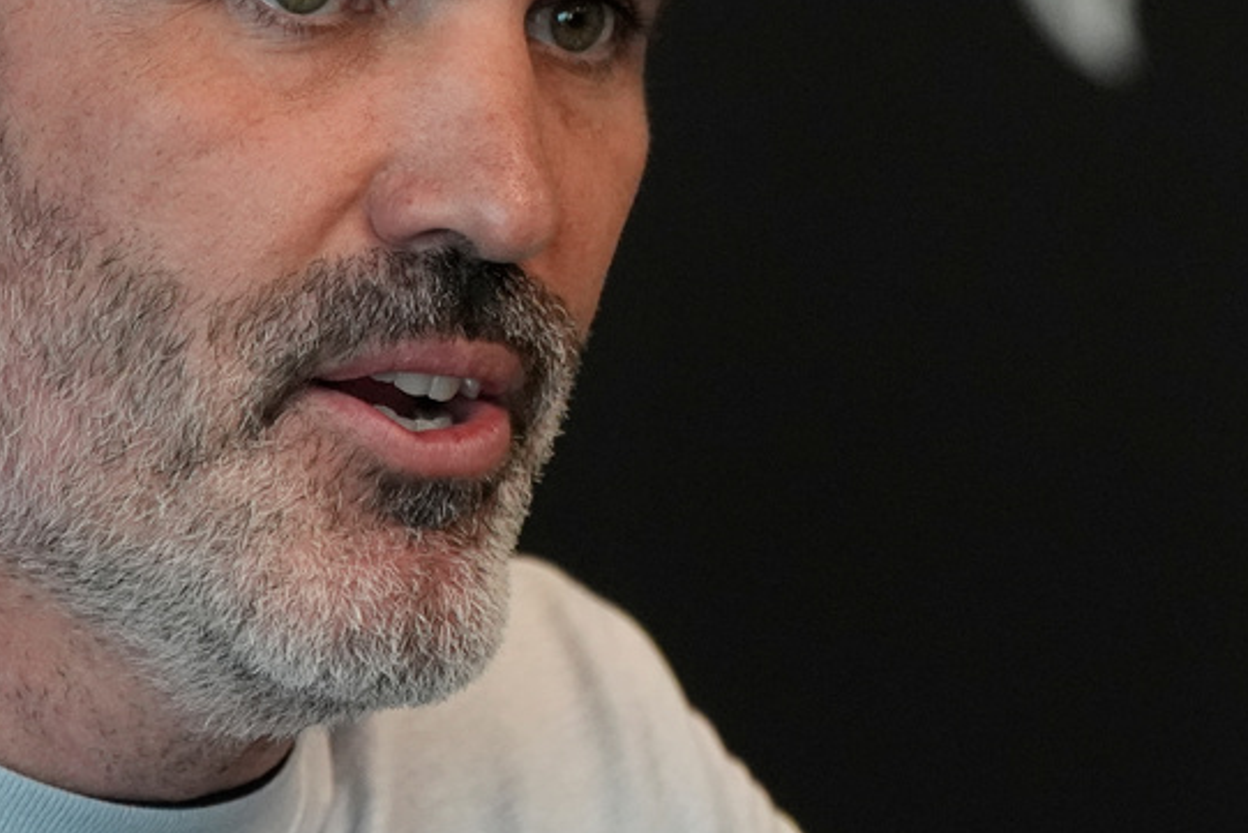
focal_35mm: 445
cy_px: 78
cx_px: 524
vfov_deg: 3.1
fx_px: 15430
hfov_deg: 4.6
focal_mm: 157
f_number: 4
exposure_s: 1/1250
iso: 4000
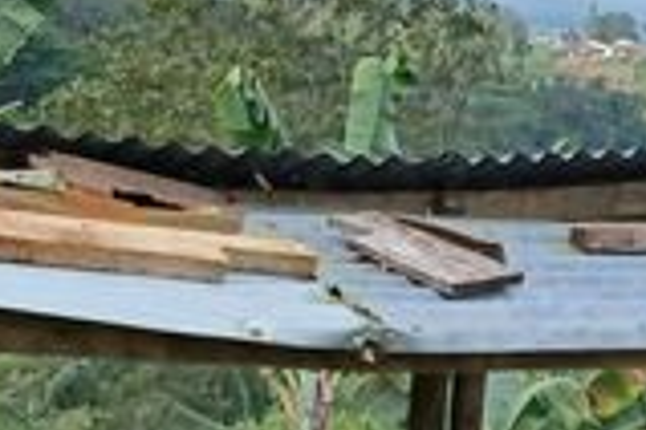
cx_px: 601
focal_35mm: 131
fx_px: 2351
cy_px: 353
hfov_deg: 15.4
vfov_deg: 10.4
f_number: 1.8
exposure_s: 1/340
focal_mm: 4.6
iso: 32
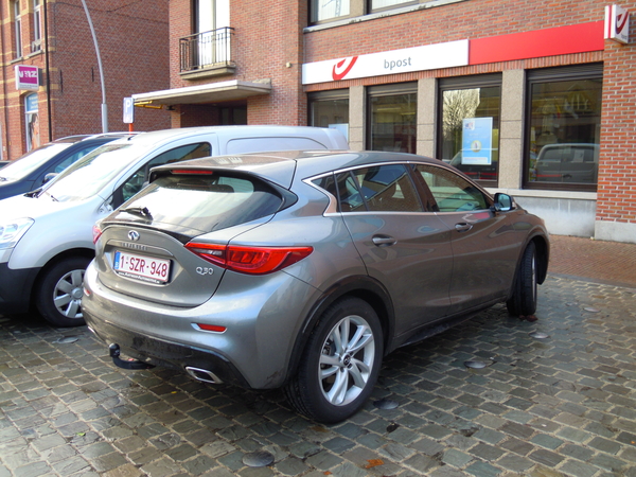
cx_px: 318
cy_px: 238
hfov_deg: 56.8
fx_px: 588
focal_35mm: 32
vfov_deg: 44.2
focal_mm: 5.7
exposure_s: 1/100
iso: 100
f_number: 2.8
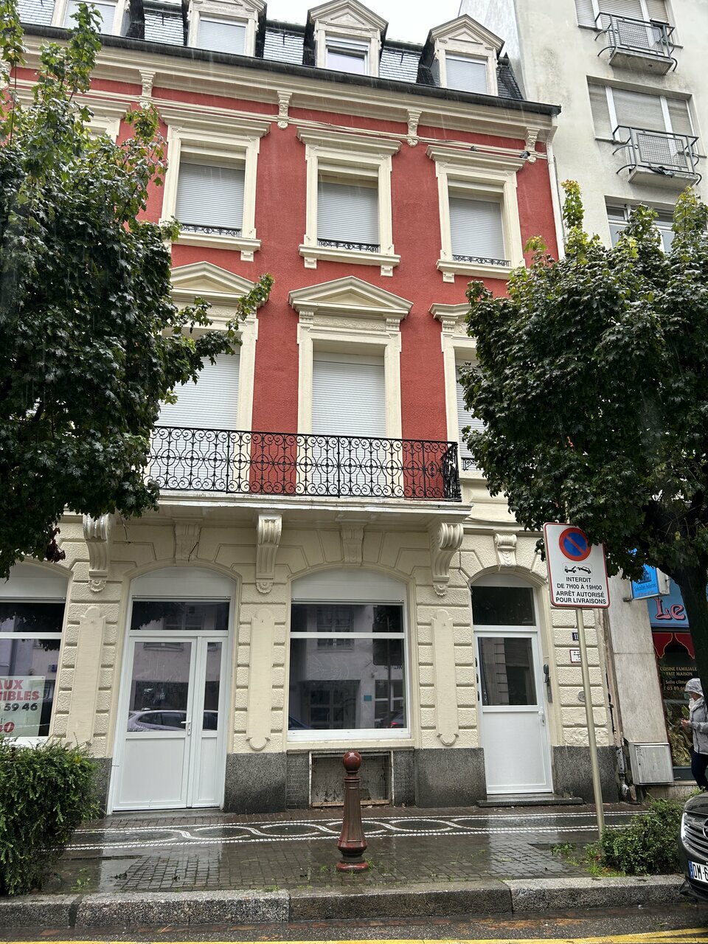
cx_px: 354
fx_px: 709
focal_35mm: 26
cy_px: 472
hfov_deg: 53.1
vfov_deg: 67.3
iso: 40
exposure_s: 1/121
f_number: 1.5
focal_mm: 5.7
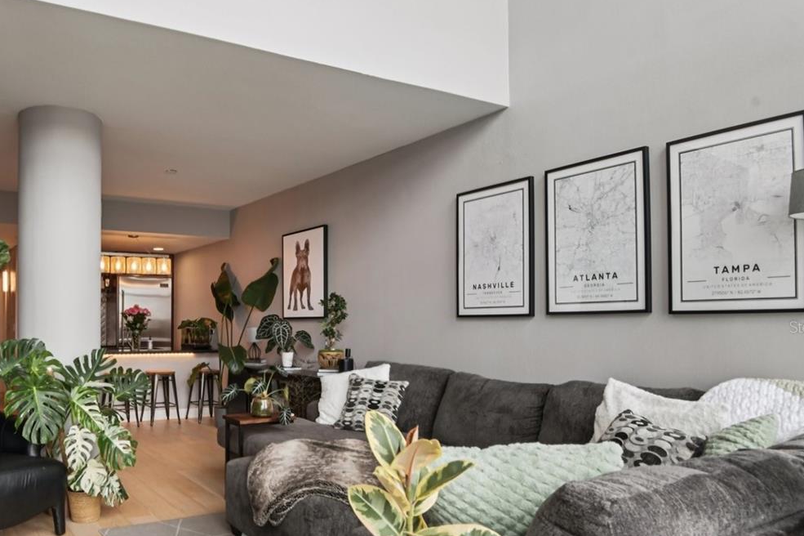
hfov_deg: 65.5
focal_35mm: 26
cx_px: 209
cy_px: 327
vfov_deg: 49.2
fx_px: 580
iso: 400
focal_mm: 16
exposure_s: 1/50
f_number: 8
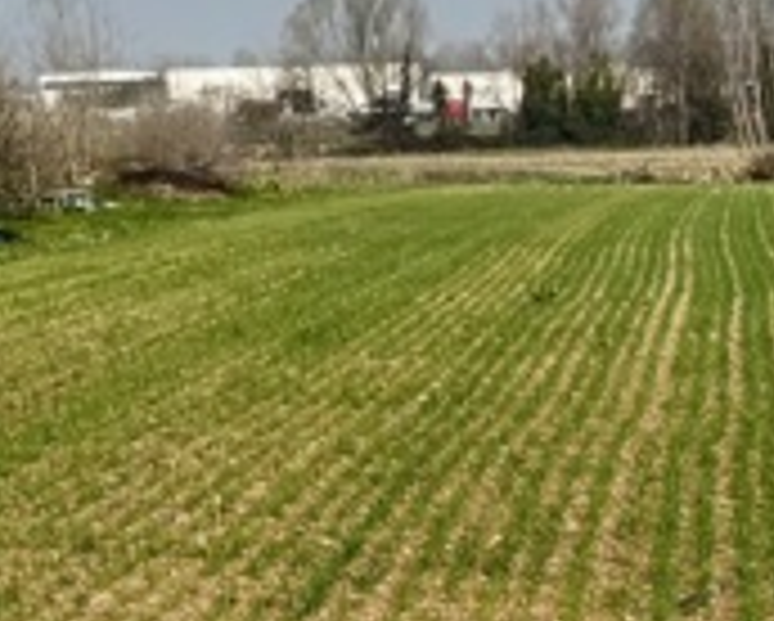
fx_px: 3463
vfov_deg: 9.9
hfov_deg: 9.8
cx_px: -1521
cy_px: -306
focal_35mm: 151
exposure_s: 1/5952
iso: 50
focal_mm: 5.96
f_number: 1.6
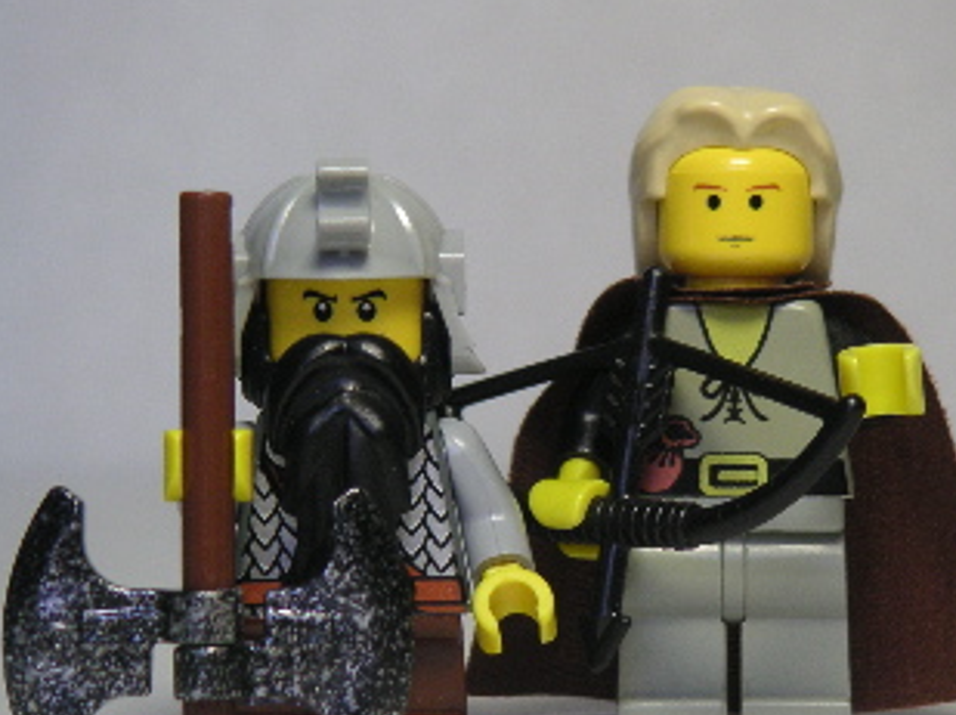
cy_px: 362
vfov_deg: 10.1
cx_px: 571
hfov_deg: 13.4
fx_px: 4055
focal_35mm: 147
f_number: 3.6
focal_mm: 16.5
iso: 100
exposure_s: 1/90
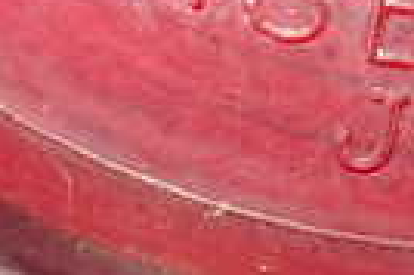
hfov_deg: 14.0
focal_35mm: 140
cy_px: -114
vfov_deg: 9.5
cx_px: 575
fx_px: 1608
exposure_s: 1/125
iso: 400
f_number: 2.3
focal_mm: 5.4
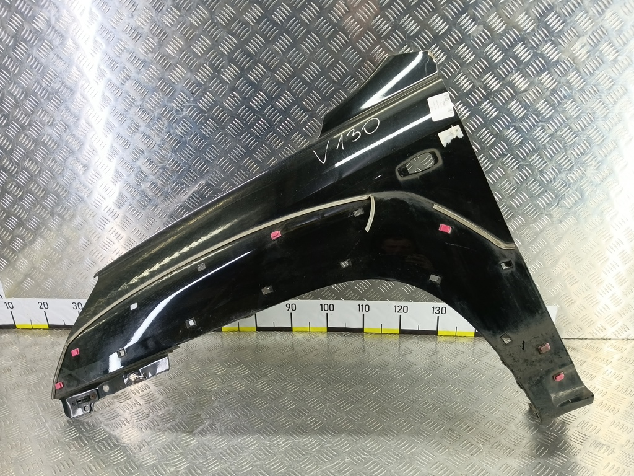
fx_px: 421
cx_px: 317
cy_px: 238
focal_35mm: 23
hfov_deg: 73.9
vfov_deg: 58.9
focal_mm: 4.11
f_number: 1.6
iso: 207
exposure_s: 1/50
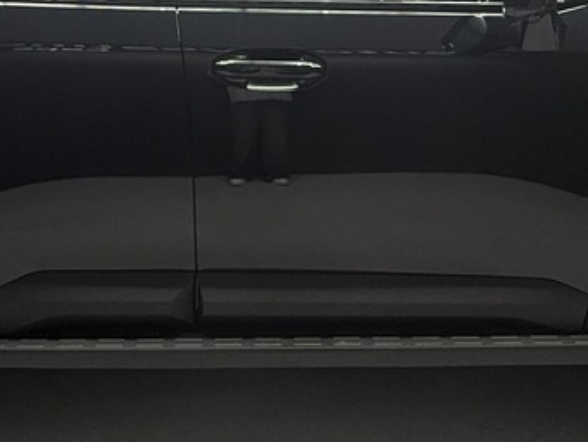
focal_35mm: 42
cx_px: 248
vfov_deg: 33.6
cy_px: 105
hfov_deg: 44.6
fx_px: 714
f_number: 2.2
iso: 200
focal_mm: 2.22
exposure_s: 1/50
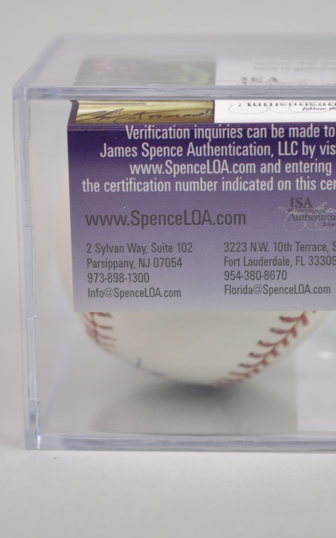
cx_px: 197
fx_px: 1466
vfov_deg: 20.8
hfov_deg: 13.1
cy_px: 266
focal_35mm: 100
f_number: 3.5
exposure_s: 1/50
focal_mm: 40
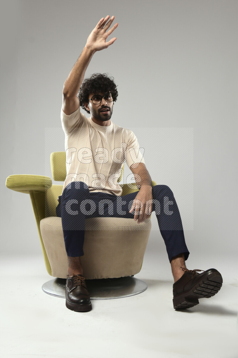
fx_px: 347
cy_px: 179
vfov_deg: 54.4
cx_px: 119
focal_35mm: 35
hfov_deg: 37.9
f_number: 5.6
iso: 400
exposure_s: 1/125
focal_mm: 35
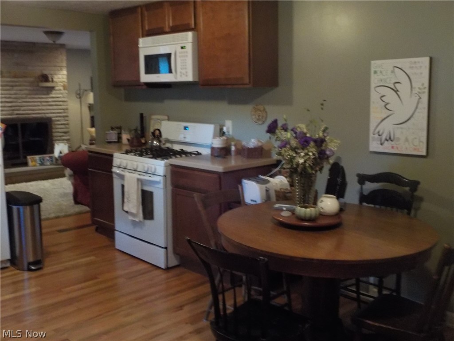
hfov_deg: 49.0
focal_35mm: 38
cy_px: 170
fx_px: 498
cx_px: 227
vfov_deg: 37.7
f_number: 3.7
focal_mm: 5.2
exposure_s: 1/8
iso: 800
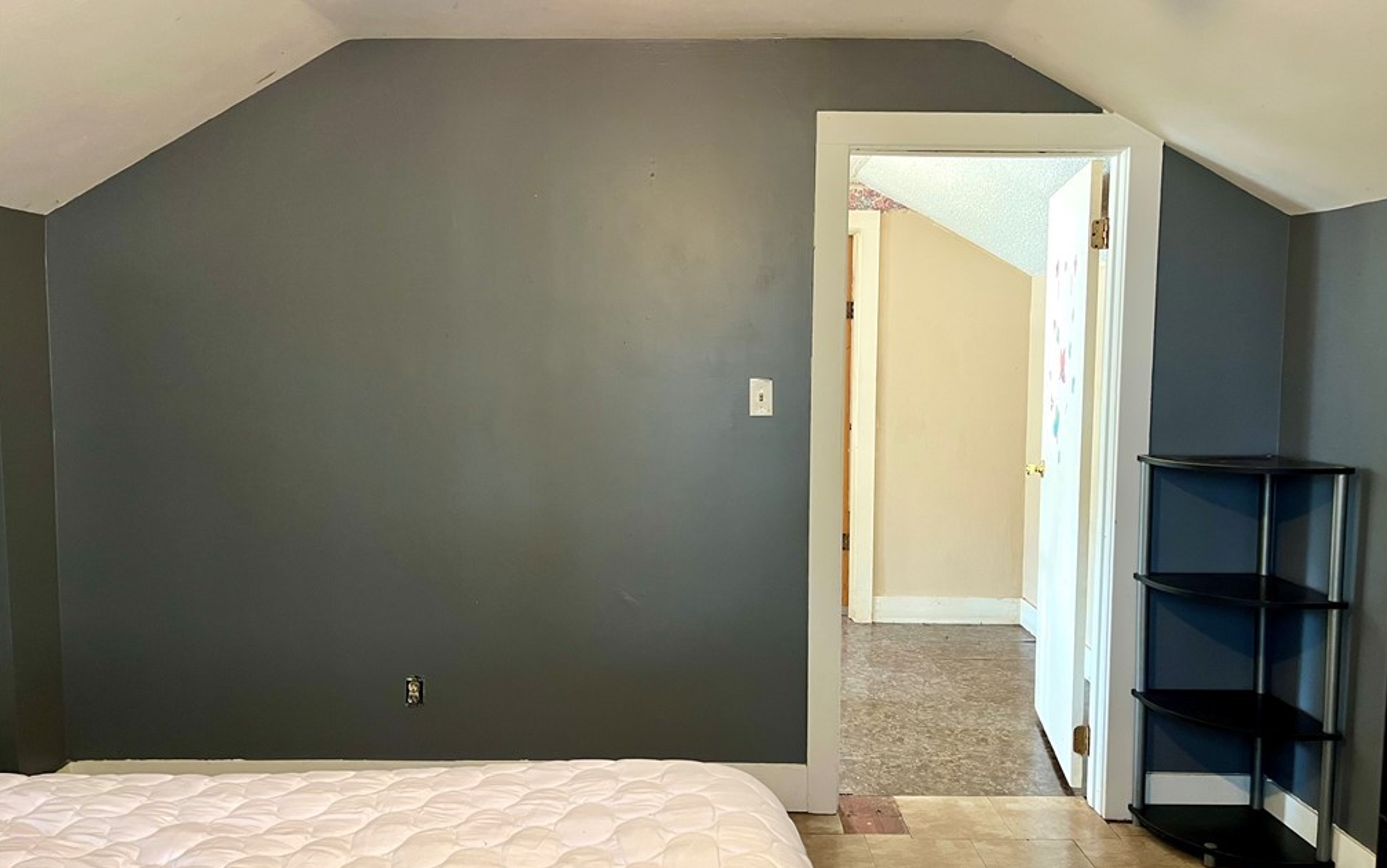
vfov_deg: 44.6
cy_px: 440
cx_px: 700
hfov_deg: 66.5
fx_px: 1059
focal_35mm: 28
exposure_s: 1/60
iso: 320
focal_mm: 5.1
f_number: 1.6
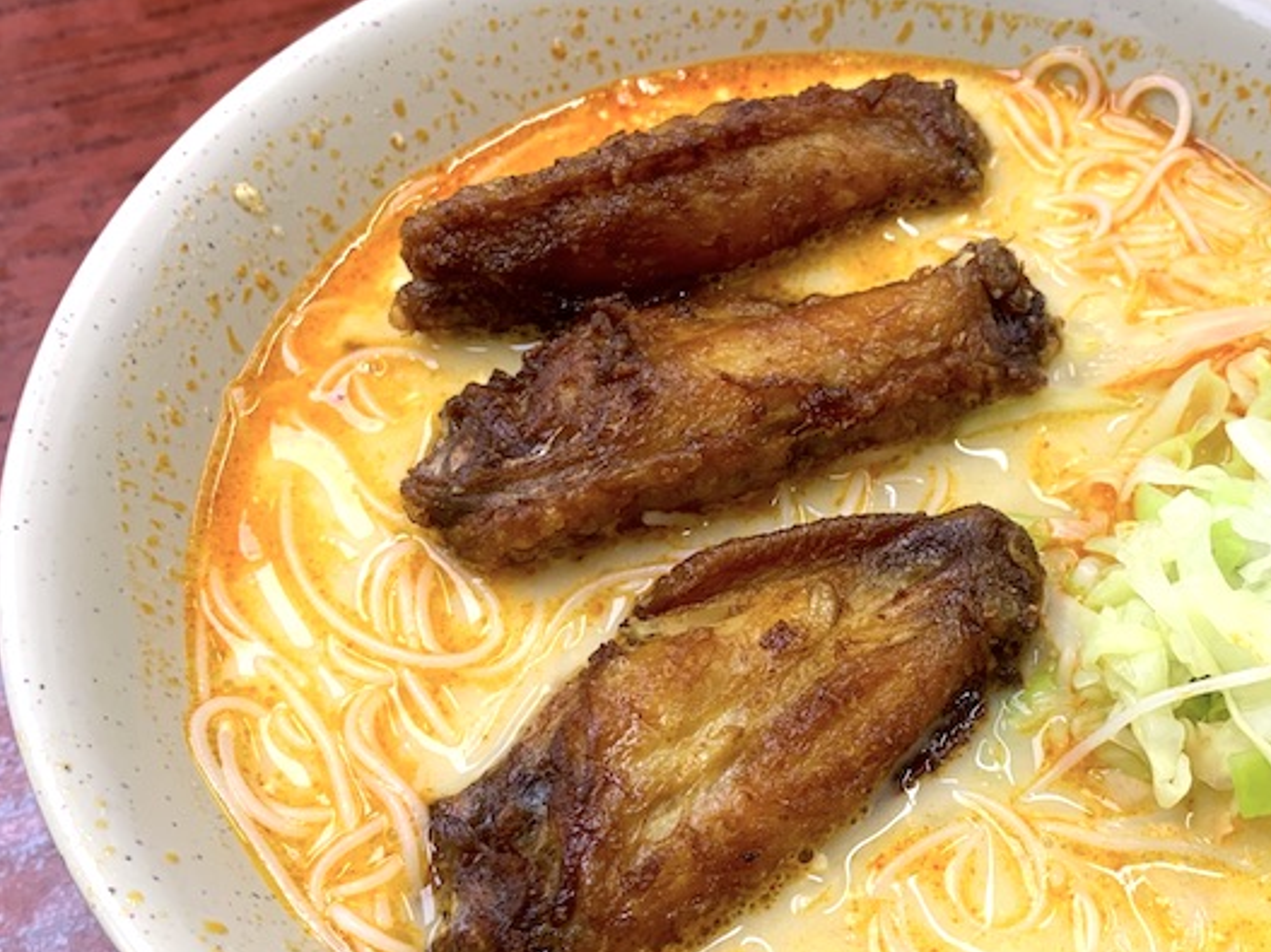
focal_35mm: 37
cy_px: 559
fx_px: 1358
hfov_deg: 49.1
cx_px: 863
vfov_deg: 38.5
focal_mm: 4.25
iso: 80
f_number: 1.8
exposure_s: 1/100
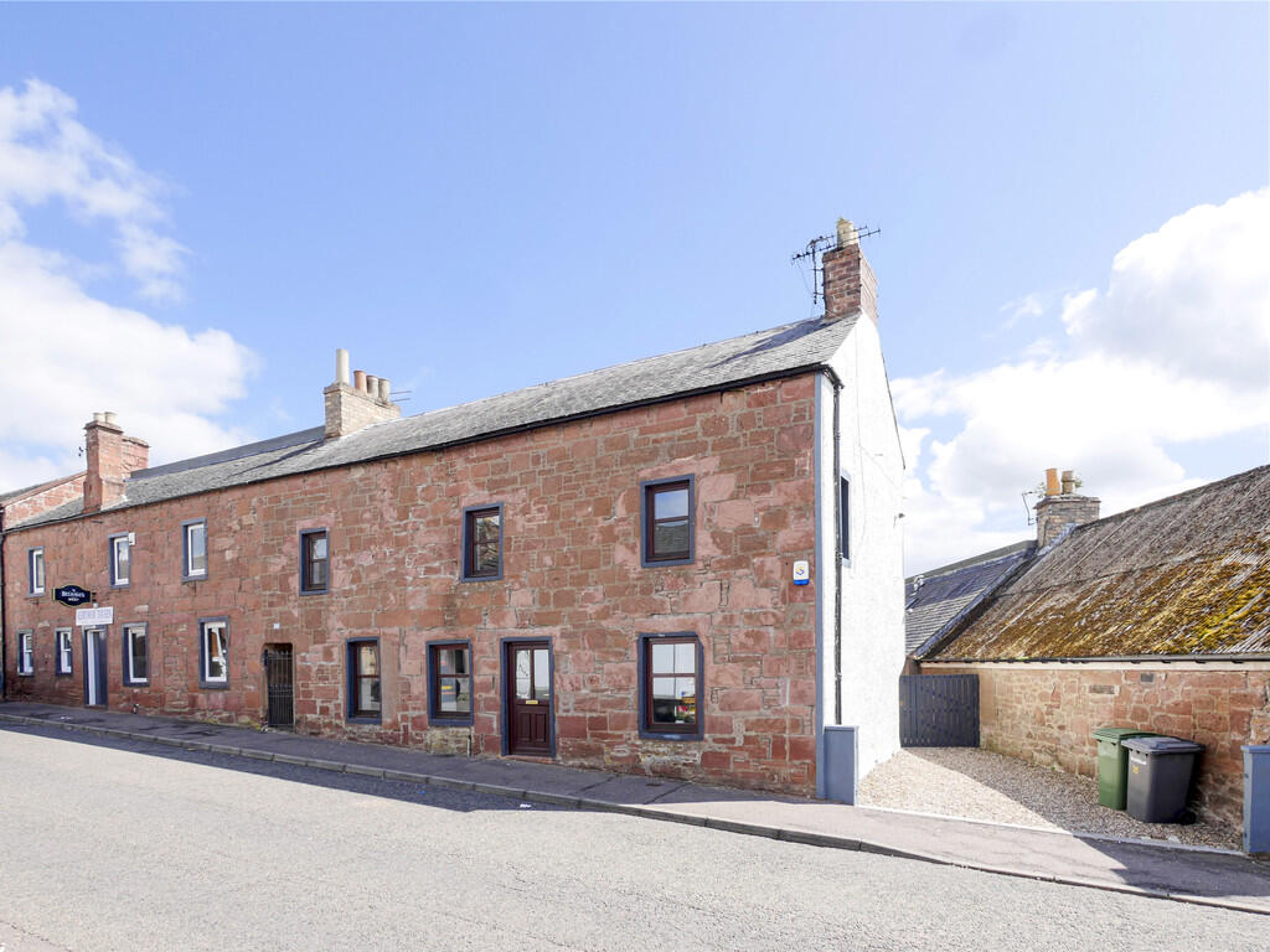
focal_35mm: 16
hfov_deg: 94.5
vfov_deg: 78.1
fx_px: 587
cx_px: 635
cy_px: 476
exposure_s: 1/250
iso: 200
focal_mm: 8
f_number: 6.3
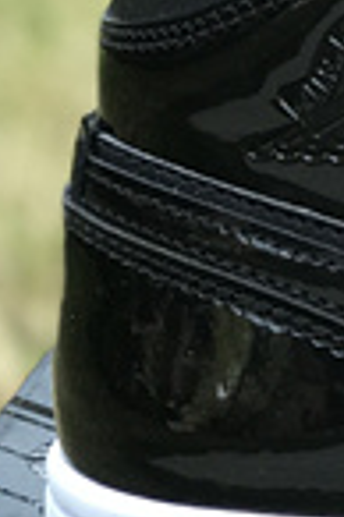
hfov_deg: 4.4
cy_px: 154
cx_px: 947
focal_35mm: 300
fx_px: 4310
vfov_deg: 6.9
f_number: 2.8
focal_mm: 6.6
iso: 32
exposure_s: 1/100
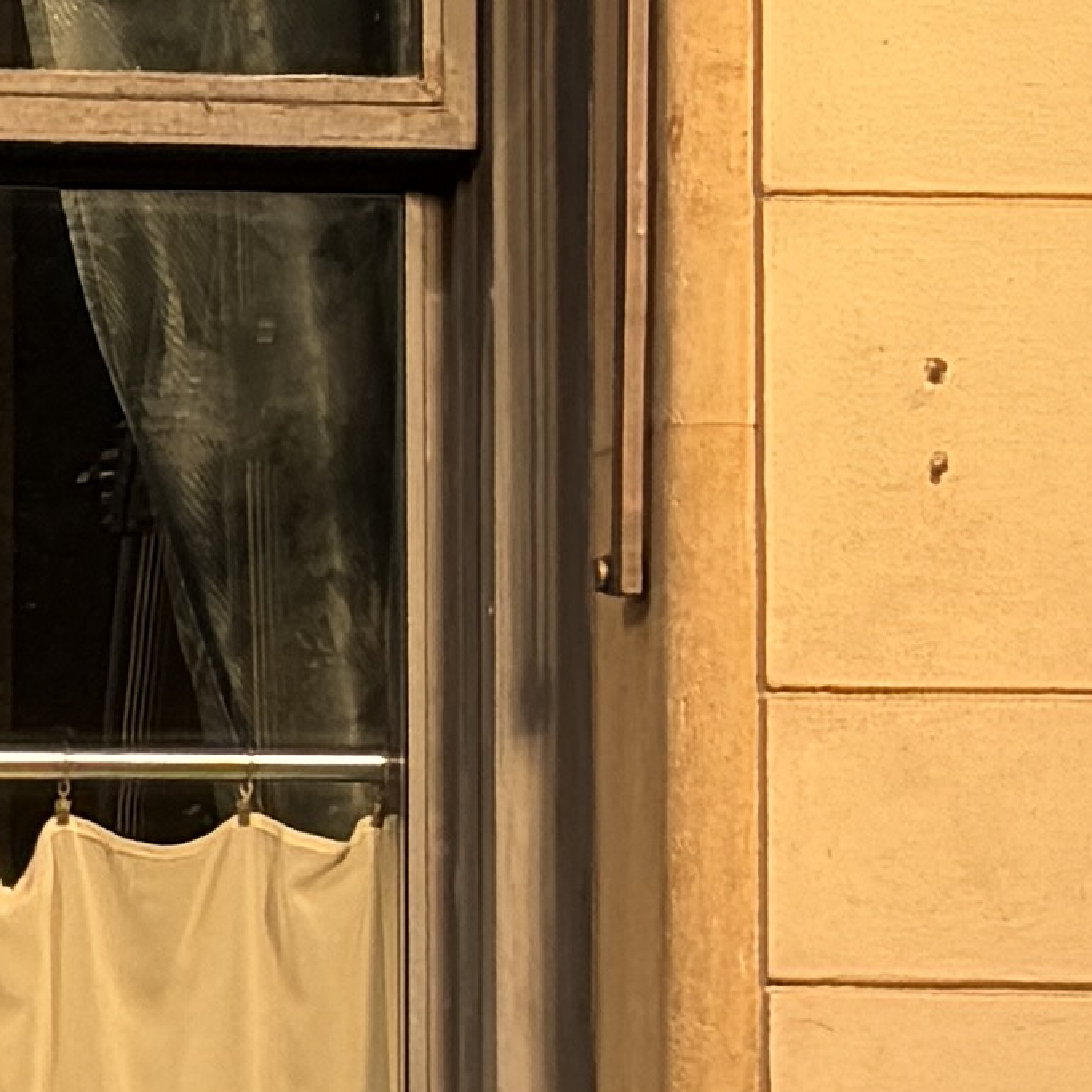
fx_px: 26375
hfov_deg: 2.4
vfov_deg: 2.4
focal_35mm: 739
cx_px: 857
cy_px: 692
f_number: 2.8
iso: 50
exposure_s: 1/405
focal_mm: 16.89
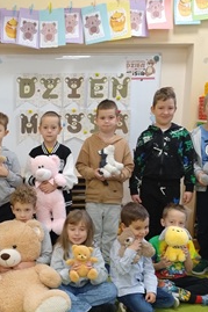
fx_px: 503
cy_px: 231
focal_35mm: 58
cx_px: 30
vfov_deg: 33.9
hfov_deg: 22.9
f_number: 1.7
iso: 1153
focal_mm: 4.71
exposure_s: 1/50
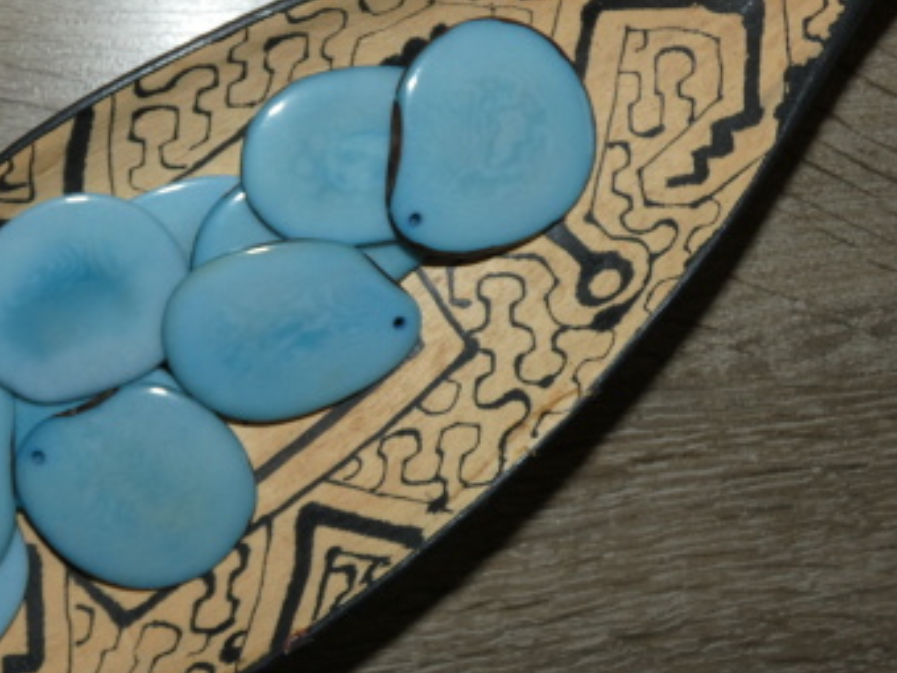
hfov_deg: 39.4
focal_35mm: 47
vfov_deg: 30.9
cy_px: 346
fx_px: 1218
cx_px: 233
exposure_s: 1/125
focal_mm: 5.3
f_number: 3.3
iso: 100
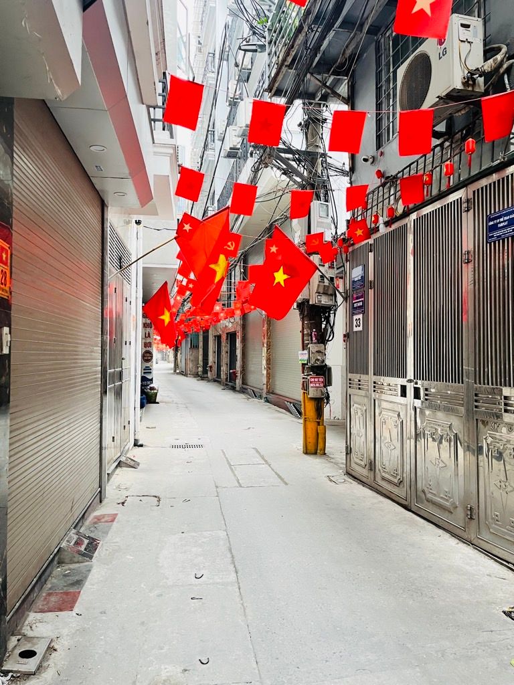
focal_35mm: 26
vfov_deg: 67.3
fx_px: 515
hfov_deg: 53.1
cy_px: 342
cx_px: 257
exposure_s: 1/83
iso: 125
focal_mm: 5.1
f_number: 1.6
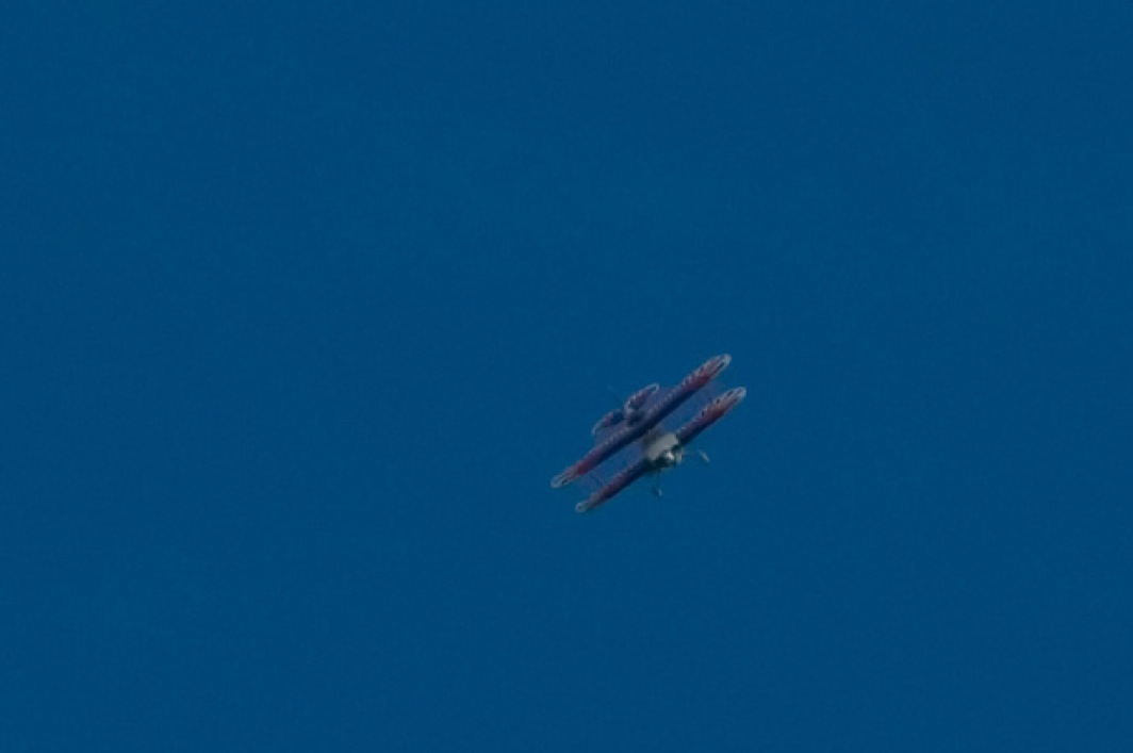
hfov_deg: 11.4
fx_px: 5659
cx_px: 566
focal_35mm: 180
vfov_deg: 7.6
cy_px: 376
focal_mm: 120
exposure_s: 1/800
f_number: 8
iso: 200
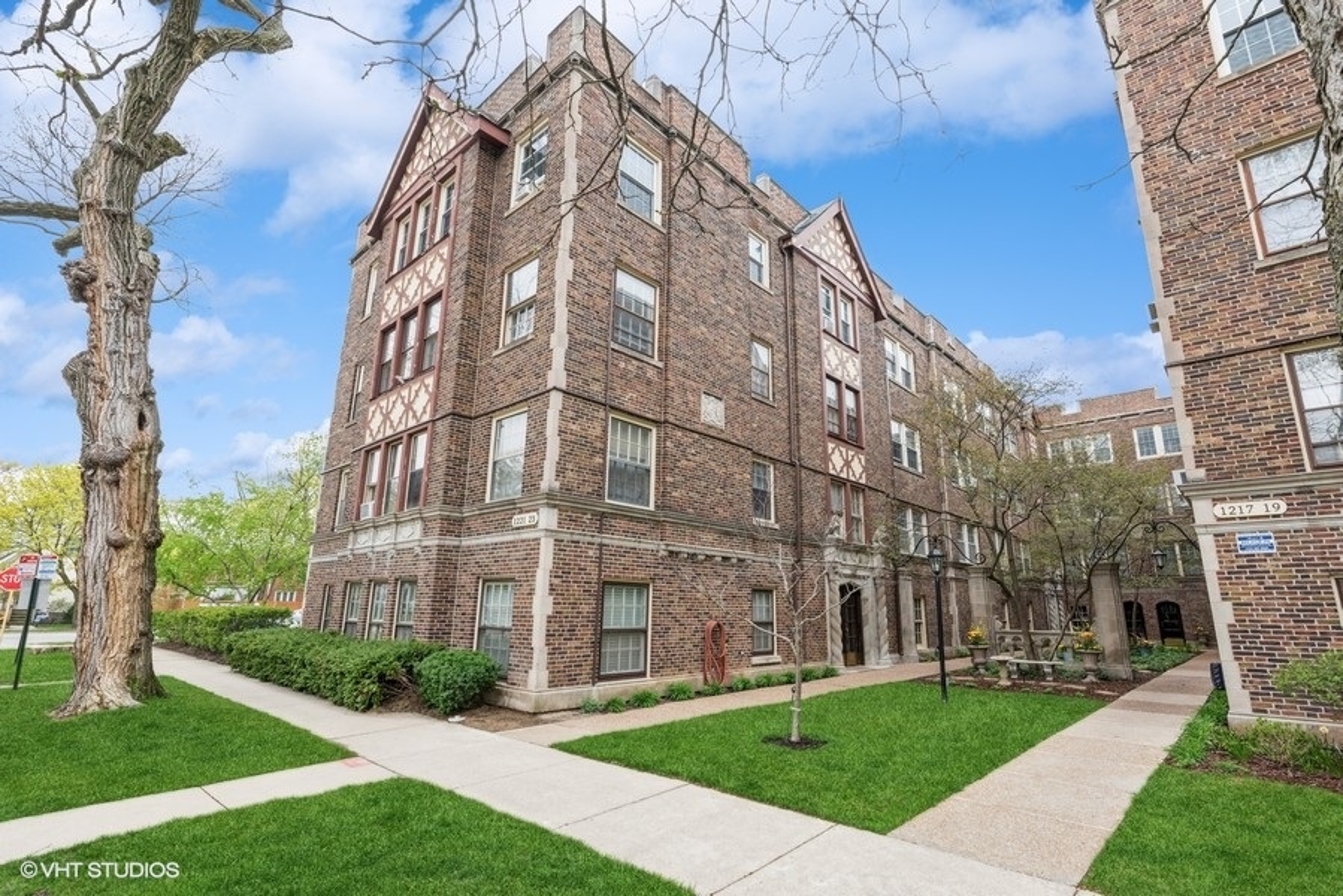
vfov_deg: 77.4
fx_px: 560
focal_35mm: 15
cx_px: 672
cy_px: 448
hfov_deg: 100.4
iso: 250
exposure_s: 1/40
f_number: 11
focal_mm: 15
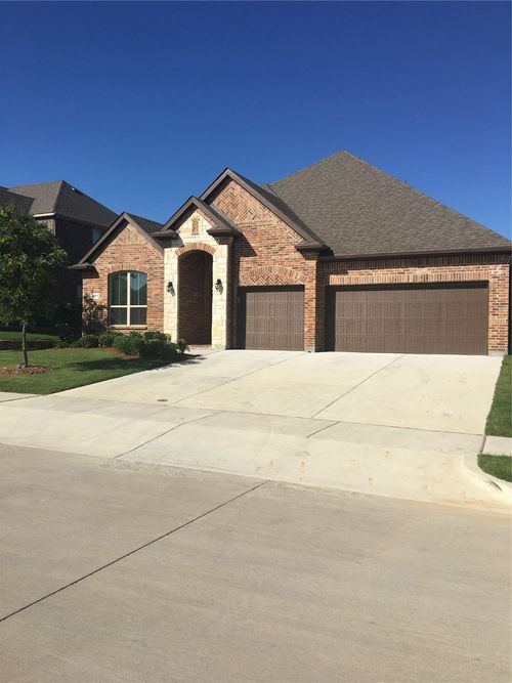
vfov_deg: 61.7
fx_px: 572
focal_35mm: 29
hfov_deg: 48.2
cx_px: 256
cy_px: 342
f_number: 2.2
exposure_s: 1/2959
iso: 25
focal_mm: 4.15
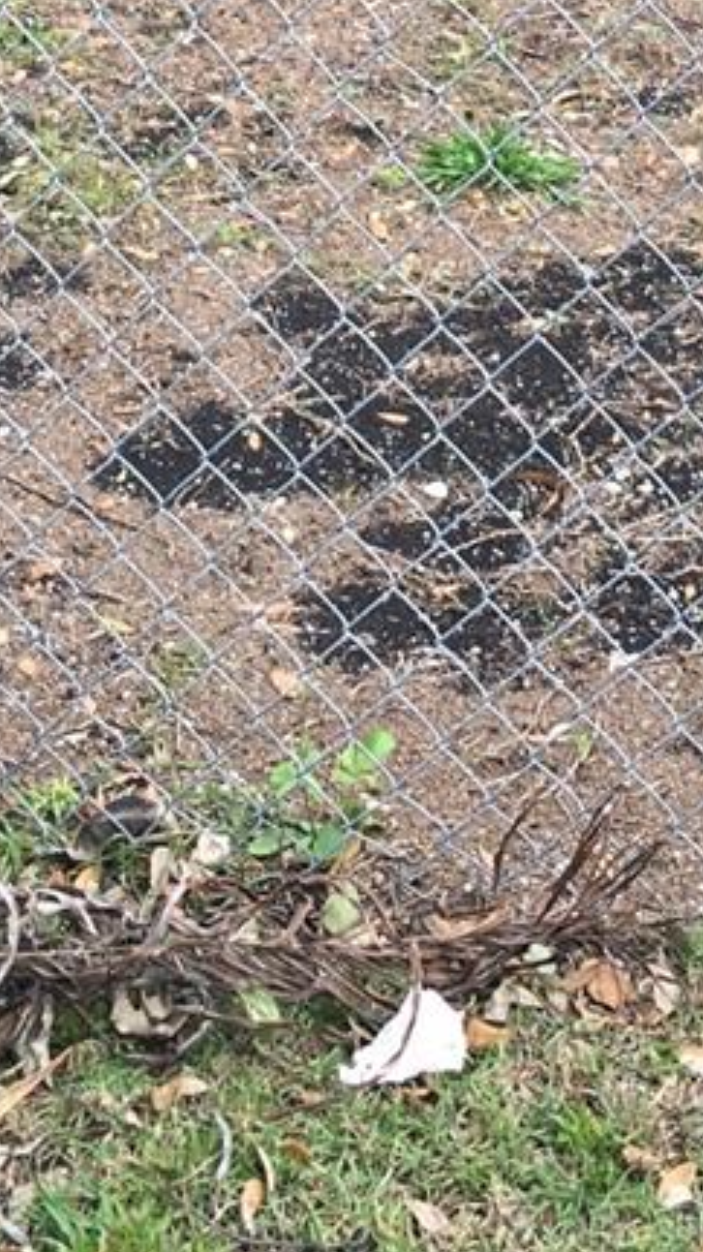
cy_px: -145
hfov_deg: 13.7
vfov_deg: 22.7
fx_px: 2920
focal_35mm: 88
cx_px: 503
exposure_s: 1/137
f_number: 2.2
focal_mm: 4.15
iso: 25
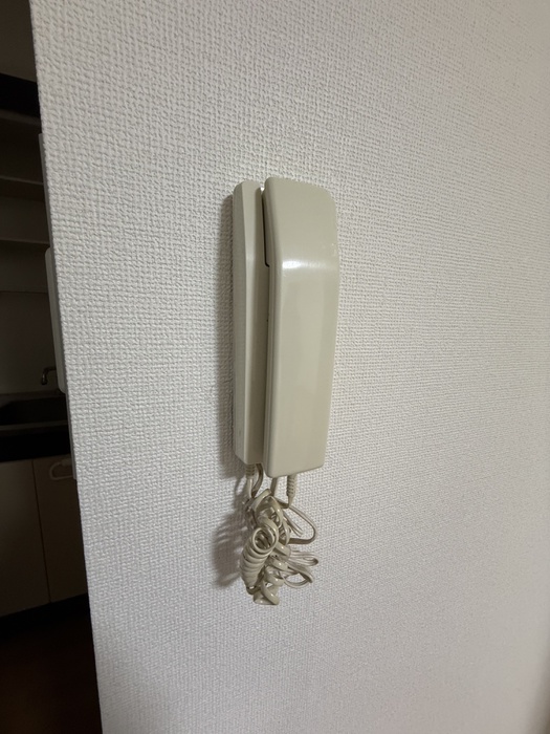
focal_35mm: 14
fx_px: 297
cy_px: 367
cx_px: 275
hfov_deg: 85.7
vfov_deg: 102.1
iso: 200
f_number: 2.2
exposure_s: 1/50
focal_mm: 2.22
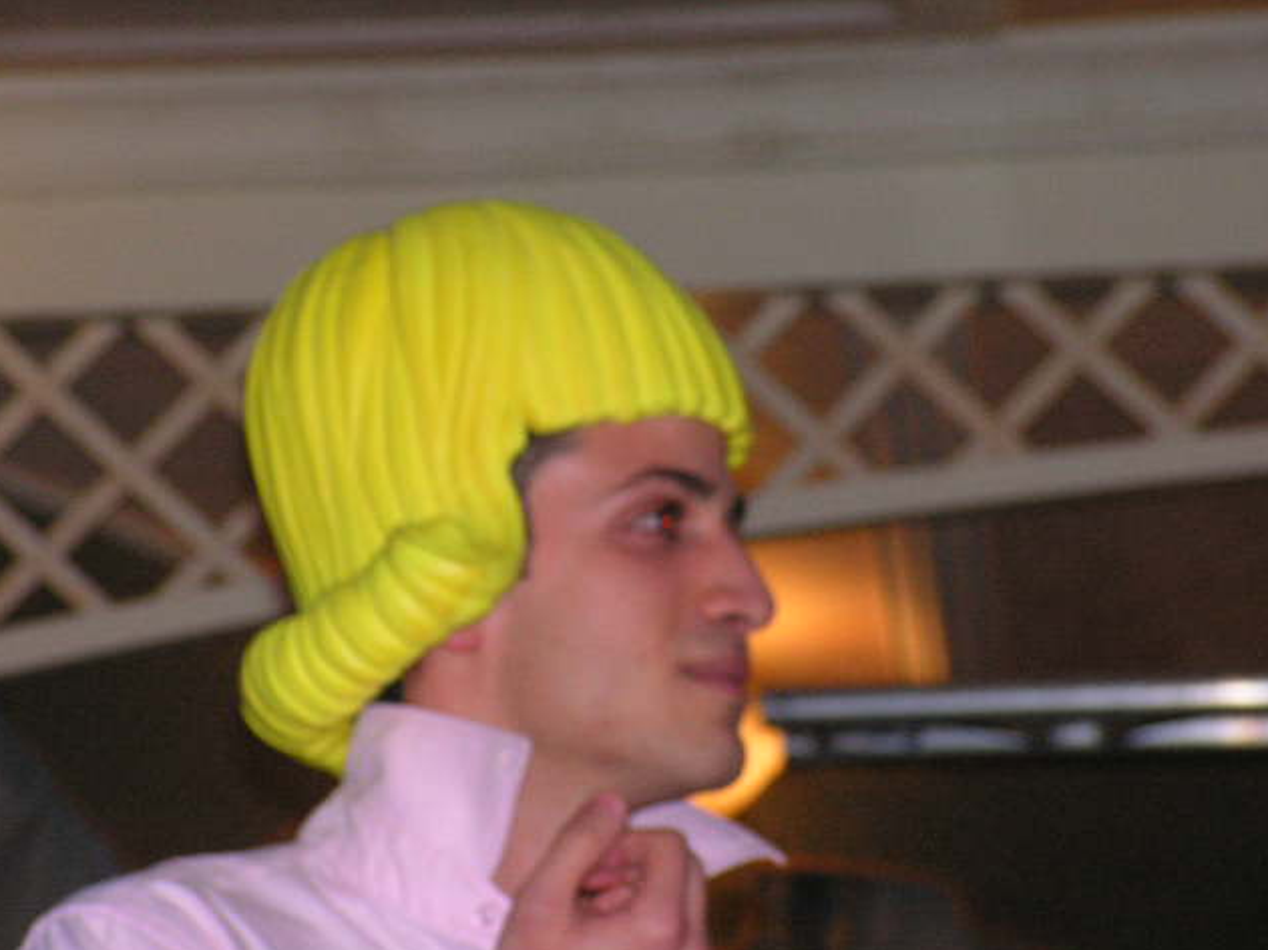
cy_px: 480
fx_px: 5347
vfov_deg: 10.2
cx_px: 631
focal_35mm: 146
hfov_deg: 13.5
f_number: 3.4
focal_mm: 24
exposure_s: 1/160
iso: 200
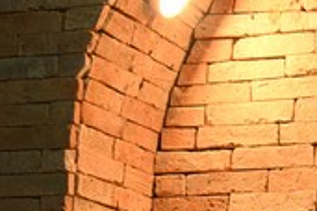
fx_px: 2166
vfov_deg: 5.6
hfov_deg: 8.2
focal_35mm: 246
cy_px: 117
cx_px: 479
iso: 4000
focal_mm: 65
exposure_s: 1/250
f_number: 4.5
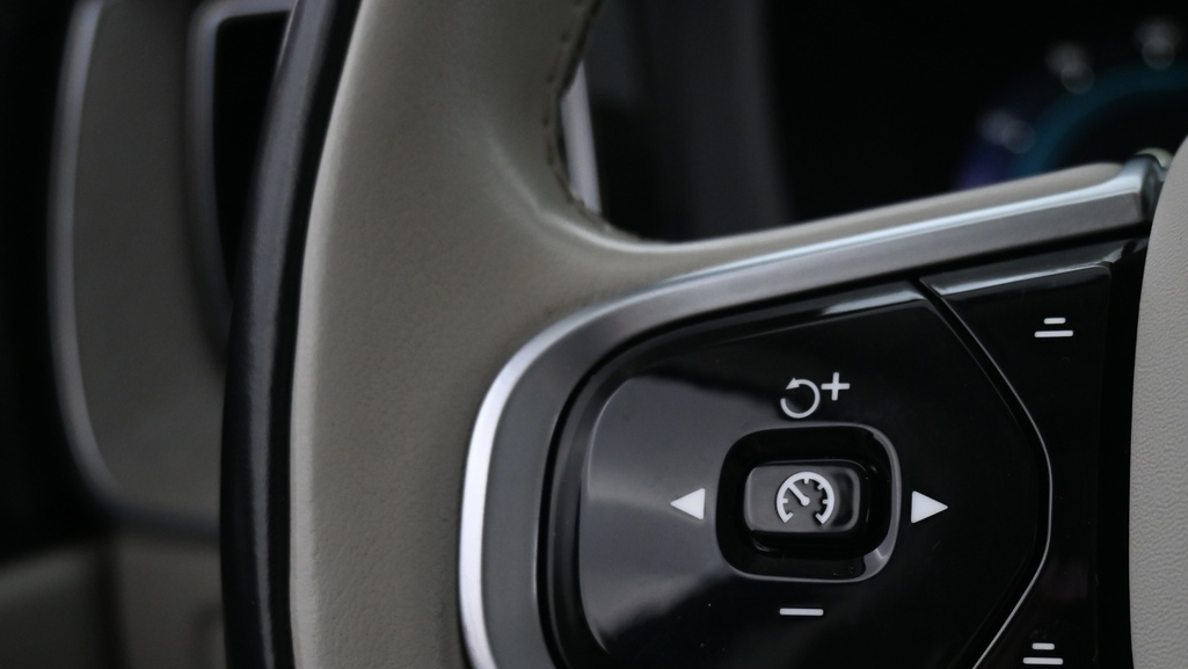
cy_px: 587
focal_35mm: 48
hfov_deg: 42.0
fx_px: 1525
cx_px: 797
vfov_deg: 24.1
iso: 900
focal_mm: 19.5
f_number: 3.8
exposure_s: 1/30
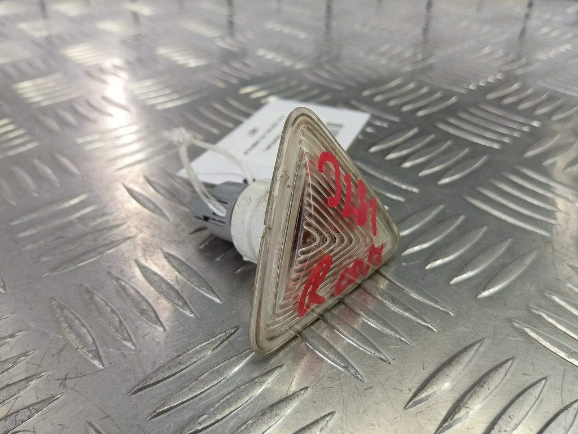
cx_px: 289
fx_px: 384
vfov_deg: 58.9
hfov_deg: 73.9
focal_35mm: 23
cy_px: 217
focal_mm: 4.11
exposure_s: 1/50
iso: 105
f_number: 1.6
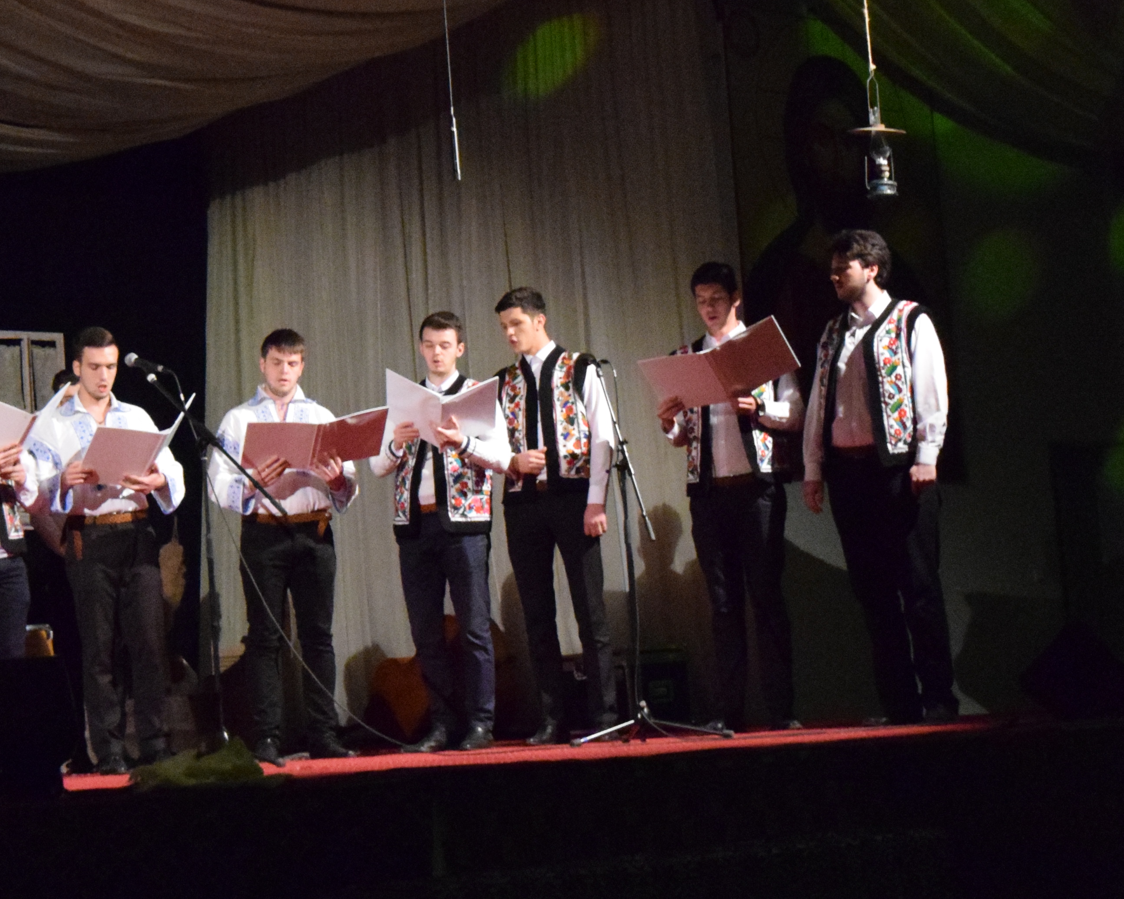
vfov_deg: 21.3
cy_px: 445
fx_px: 2395
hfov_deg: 25.7
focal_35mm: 72
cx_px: 156
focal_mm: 22
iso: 8000
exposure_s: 1/80
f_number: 5.6
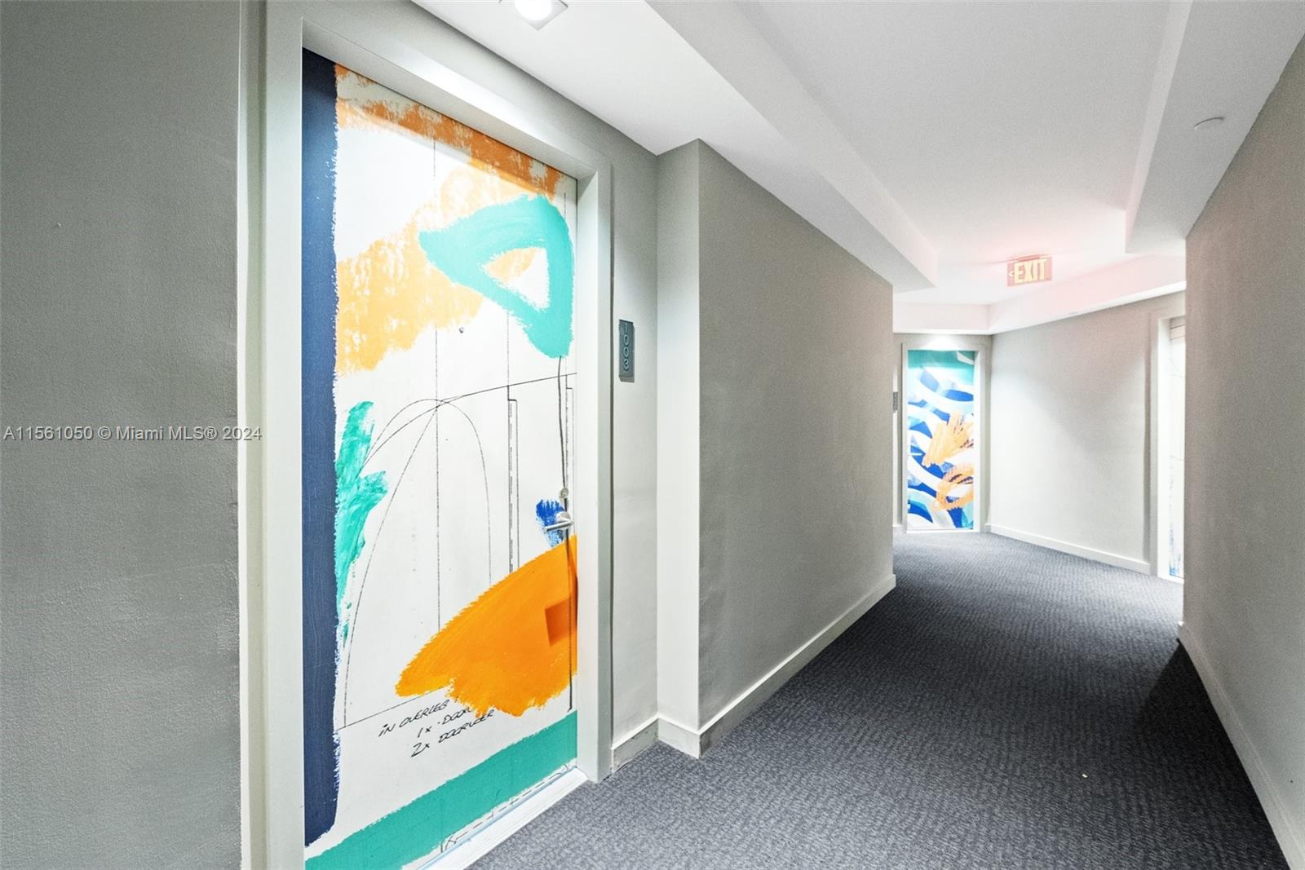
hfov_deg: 104.2
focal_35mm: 14
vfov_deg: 81.2
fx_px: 508
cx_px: 652
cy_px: 435
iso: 11400
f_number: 8
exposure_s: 1/13
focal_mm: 14
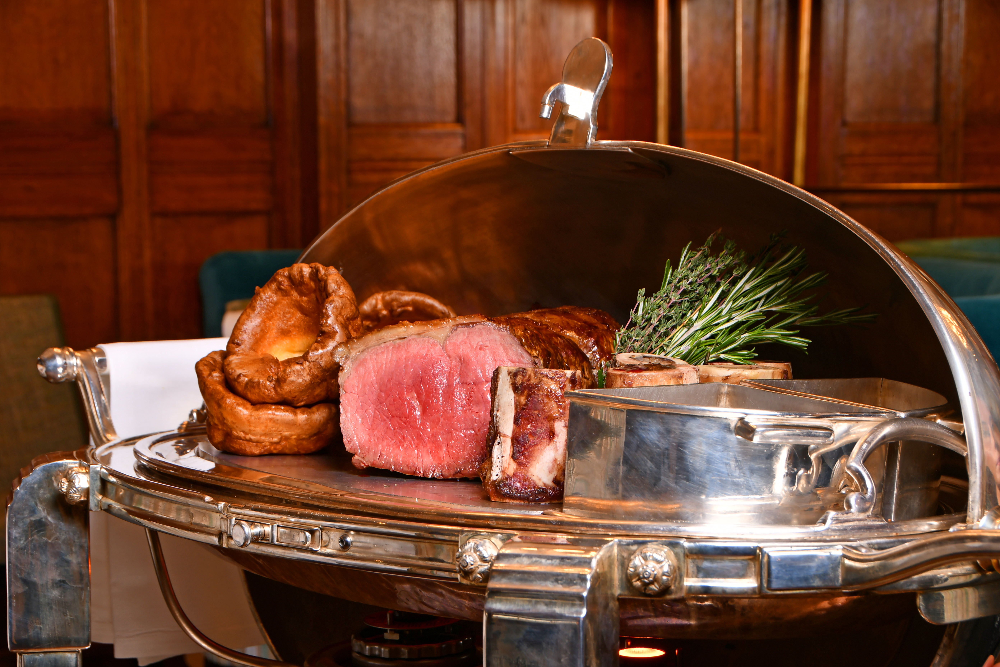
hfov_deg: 26.0
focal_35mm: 78
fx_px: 2166
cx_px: 500
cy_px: 334
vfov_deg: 17.5
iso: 100
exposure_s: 1/10
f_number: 9
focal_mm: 52
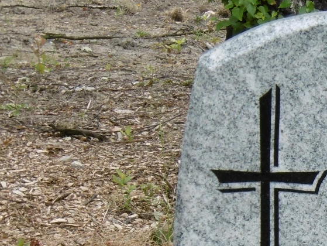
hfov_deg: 9.0
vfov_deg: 6.8
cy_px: 293
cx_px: 468
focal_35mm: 216
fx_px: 2042
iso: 100
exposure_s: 1/125
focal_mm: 10.5
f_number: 4.2
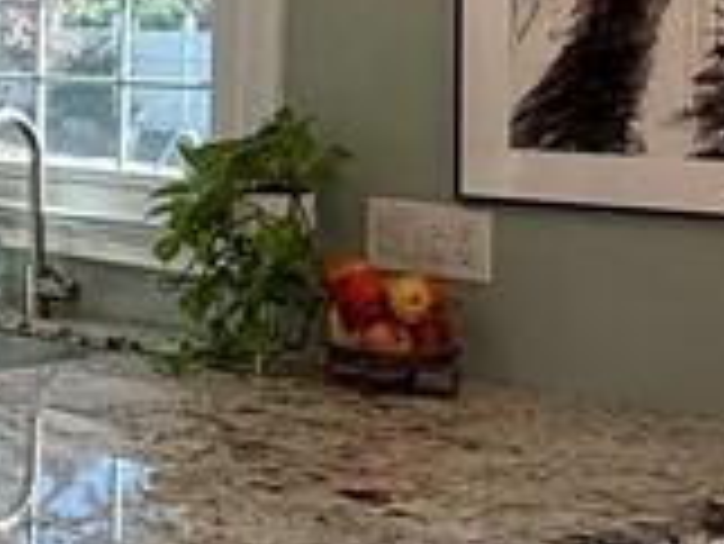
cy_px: 157
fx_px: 1863
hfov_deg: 18.0
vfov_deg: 16.6
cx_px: -540
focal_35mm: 89
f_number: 2.2
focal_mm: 2.22
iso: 64
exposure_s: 1/129
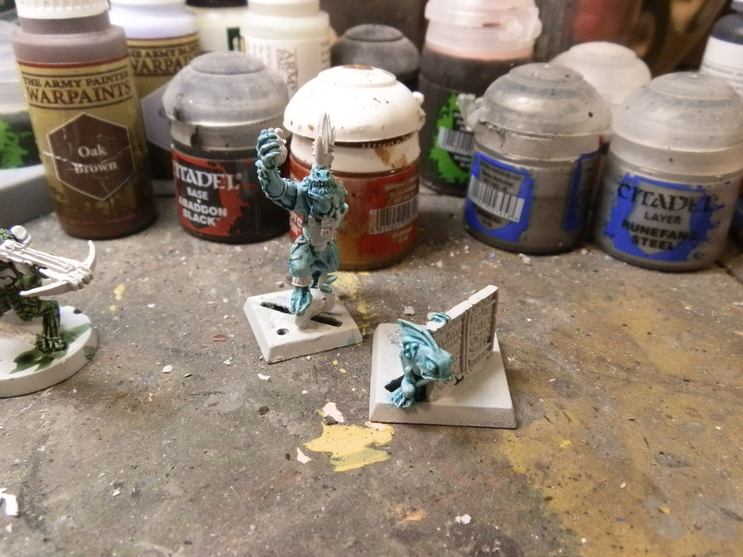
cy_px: 278
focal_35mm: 28
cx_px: 372
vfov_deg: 49.7
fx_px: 601
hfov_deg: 63.4
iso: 400
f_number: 3.1
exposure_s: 1/125
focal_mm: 5
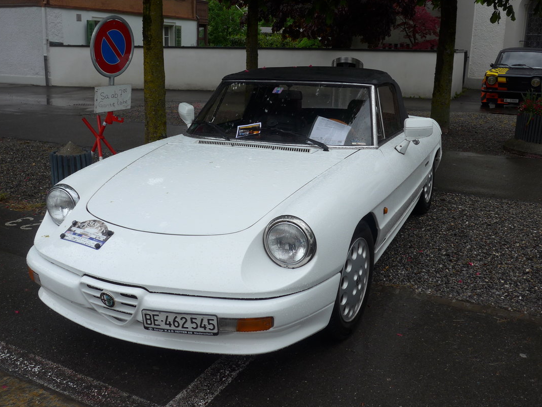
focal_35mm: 38
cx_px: 247
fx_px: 595
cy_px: 196
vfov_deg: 37.7
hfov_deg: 48.9
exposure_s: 1/500
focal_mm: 7
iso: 80
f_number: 2.8
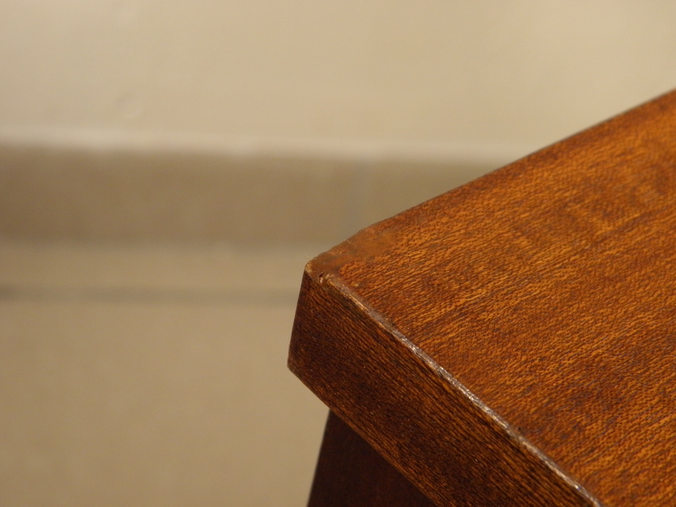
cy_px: 252
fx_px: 1582
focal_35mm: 81
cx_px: 340
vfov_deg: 18.2
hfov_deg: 24.1
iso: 200
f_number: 4.4
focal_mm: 14.3
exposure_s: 1/30
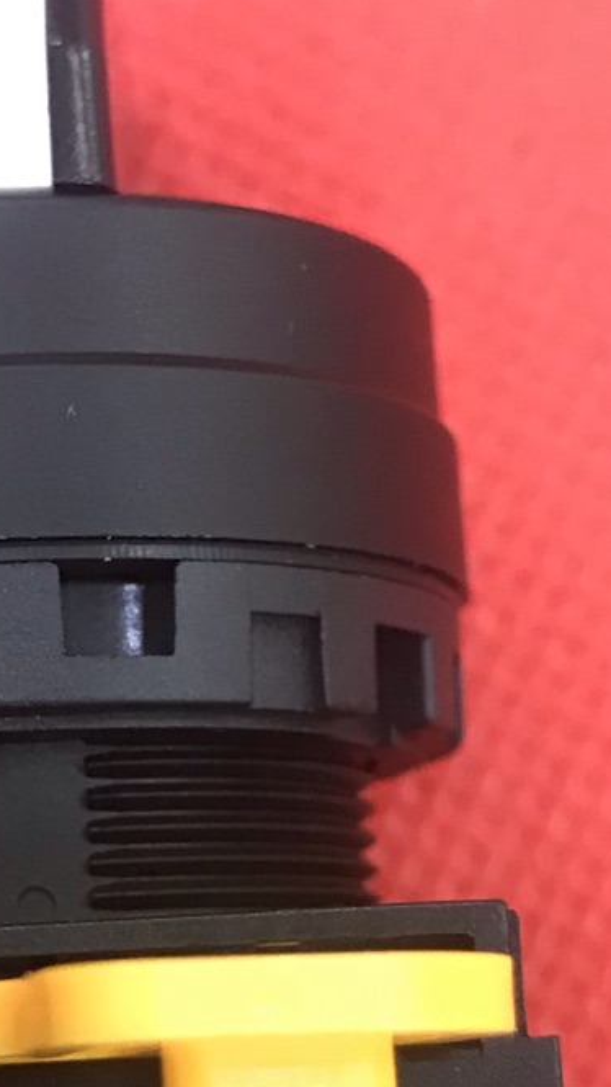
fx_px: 2708
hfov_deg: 12.9
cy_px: 750
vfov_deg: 22.6
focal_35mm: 94
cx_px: 240
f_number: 1.8
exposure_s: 1/17
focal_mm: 3.99
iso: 80
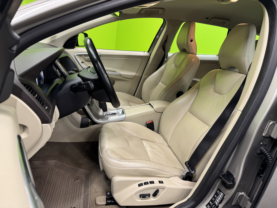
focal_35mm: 24
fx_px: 192
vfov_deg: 56.8
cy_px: 104
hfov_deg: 71.6
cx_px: 138
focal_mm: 6.76
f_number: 1.78
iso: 125
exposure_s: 1/50
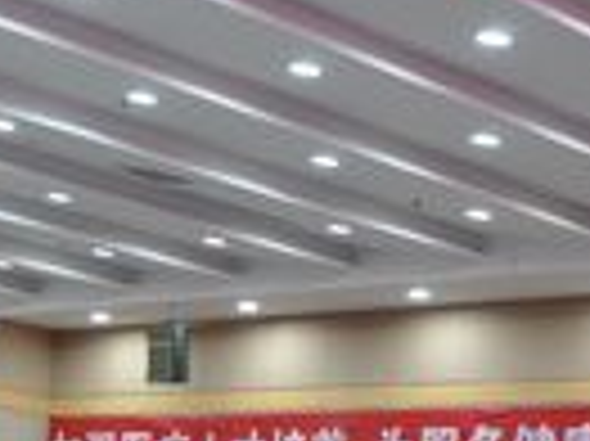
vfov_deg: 11.2
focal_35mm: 127
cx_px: -189
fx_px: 2163
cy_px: 682
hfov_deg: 14.8
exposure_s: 1/30
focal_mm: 21
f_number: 5.6
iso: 400
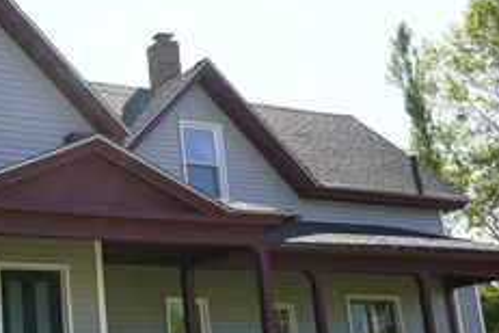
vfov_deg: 21.9
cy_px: 207
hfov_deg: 30.5
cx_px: 22
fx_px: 859
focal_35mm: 62
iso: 100
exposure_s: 1/125
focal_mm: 28
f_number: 8
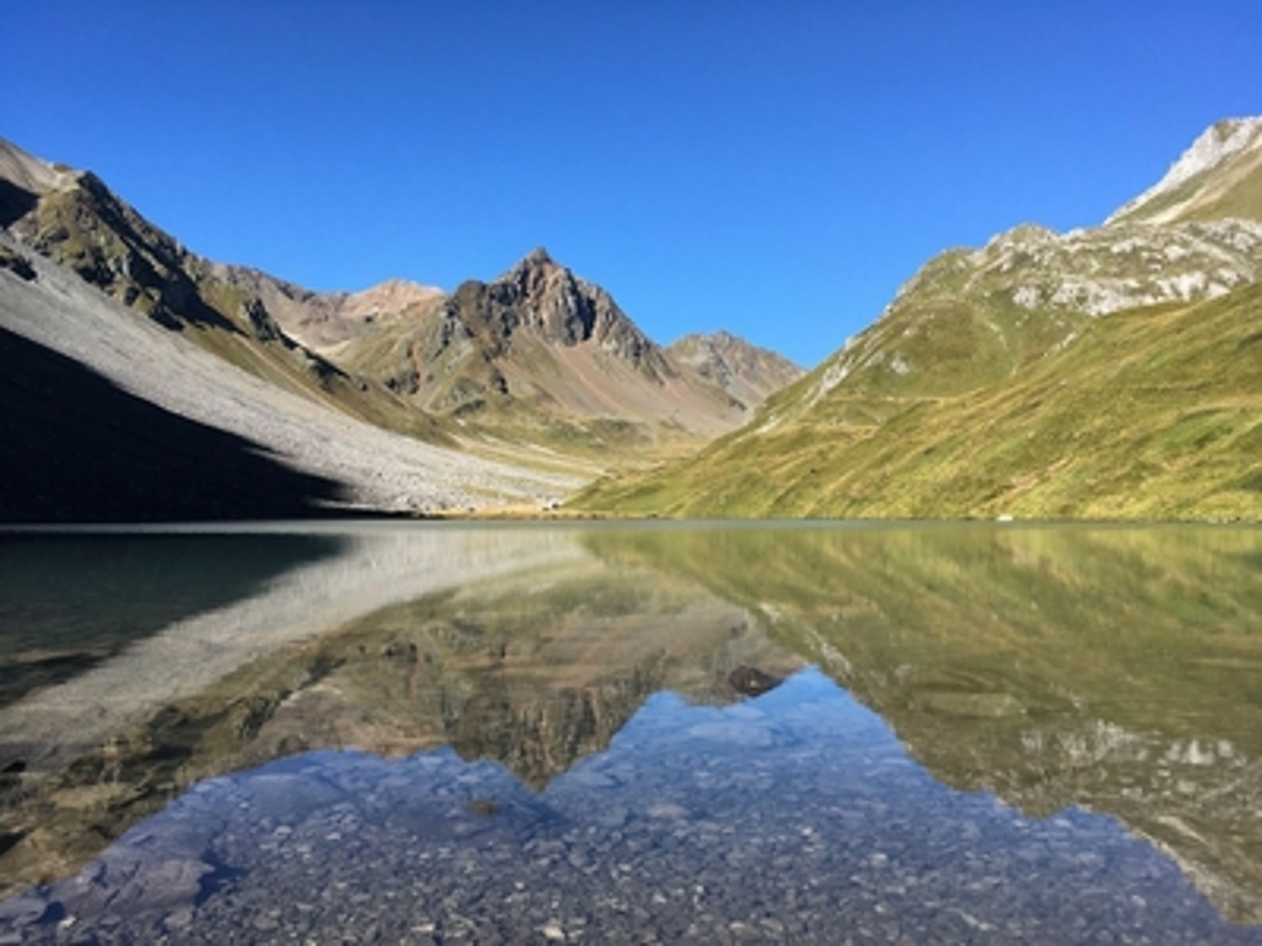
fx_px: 1057
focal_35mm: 29
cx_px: 631
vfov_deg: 48.2
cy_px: 473
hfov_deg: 61.7
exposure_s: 1/938
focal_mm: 4.15
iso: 25
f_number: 2.2
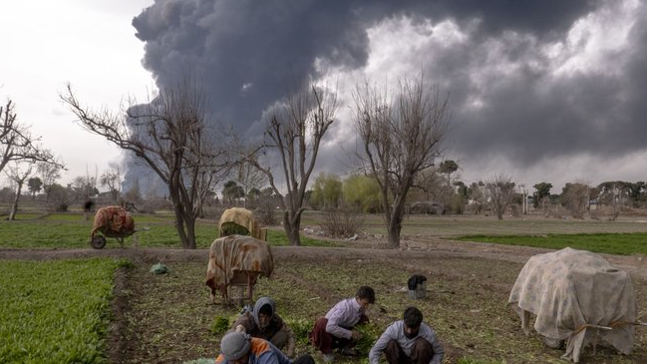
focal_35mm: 31
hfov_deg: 62.3
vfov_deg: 37.7
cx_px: 372
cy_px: 199
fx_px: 532
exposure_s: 1/100
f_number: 16
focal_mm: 10.9
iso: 400
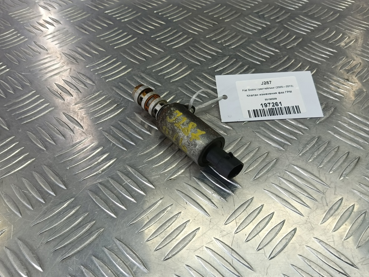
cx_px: 185
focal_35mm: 24
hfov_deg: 71.6
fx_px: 256
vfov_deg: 56.8
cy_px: 143
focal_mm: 4.11
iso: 84
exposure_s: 1/50
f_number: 1.6
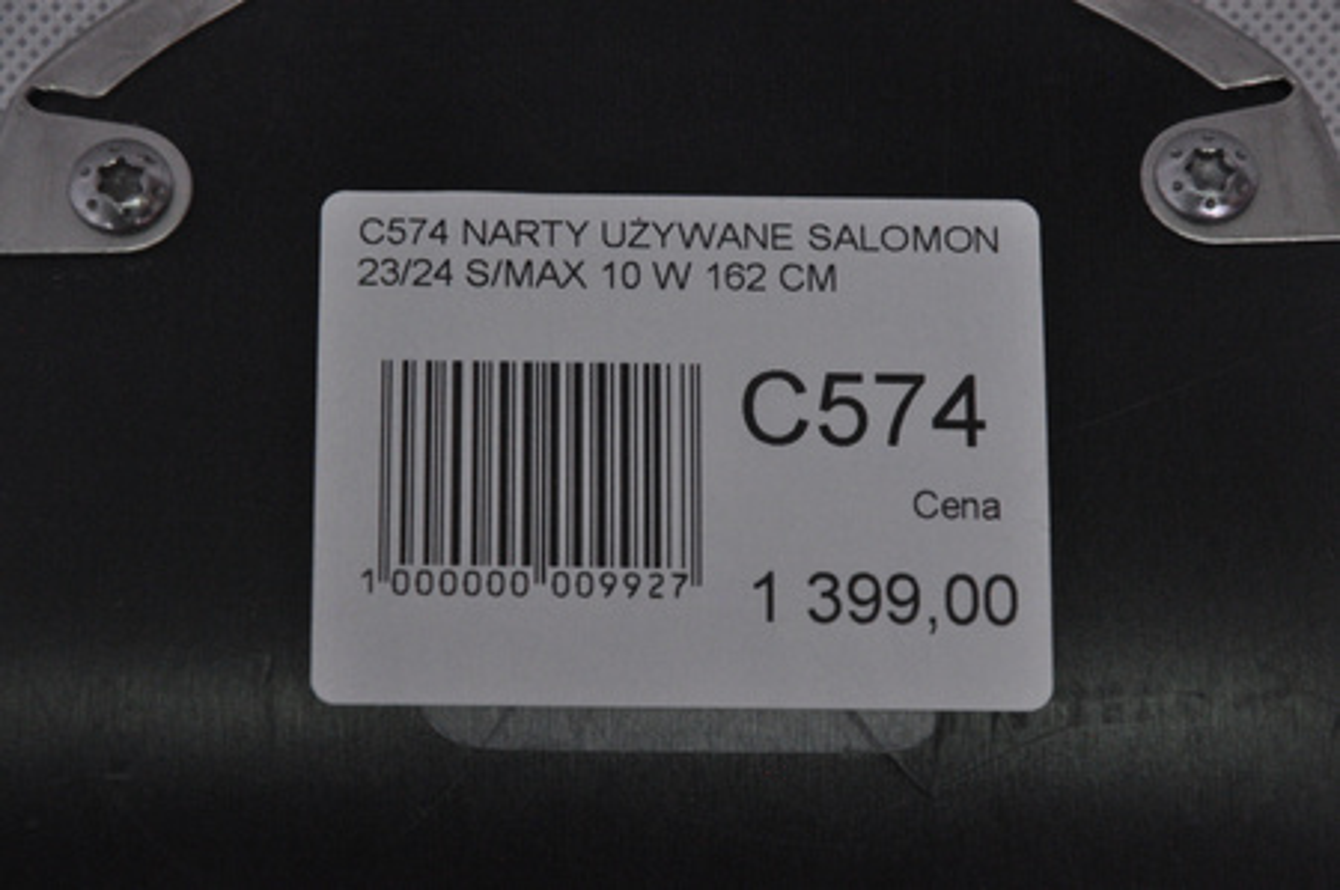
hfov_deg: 13.1
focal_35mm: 158
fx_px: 5856
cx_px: 670
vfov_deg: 8.7
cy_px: 445
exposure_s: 1/125
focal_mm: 105
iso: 3200
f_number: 9.5
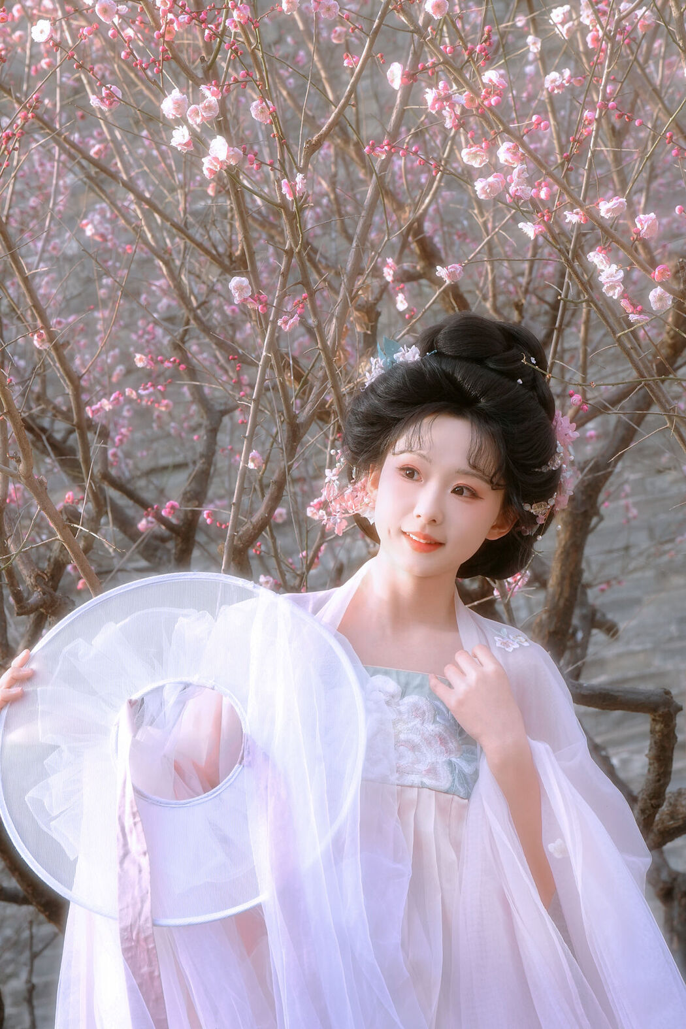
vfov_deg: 26.7
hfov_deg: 17.9
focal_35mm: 76
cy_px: 514
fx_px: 2172
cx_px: 343
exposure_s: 1/250
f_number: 9
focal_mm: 76
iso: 2000
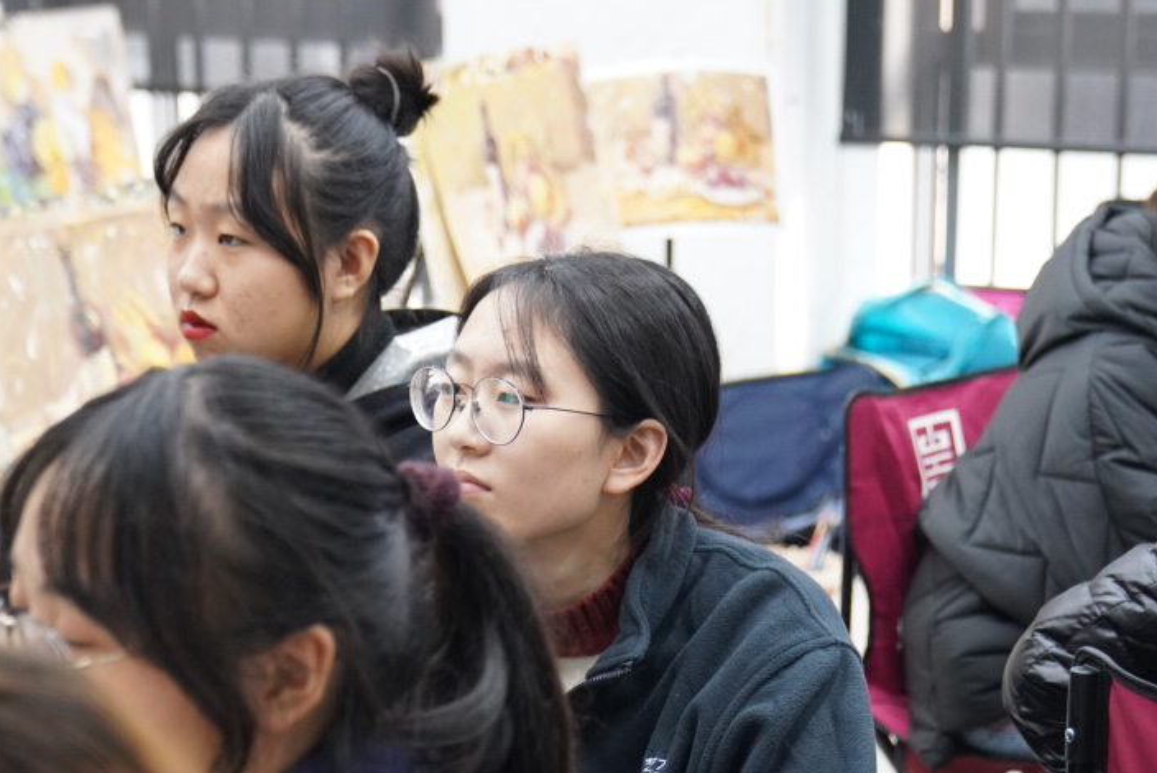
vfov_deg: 13.4
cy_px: 793
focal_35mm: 101
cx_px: 583
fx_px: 3247
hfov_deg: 20.2
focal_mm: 44
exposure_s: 1/50
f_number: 2.8
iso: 2500
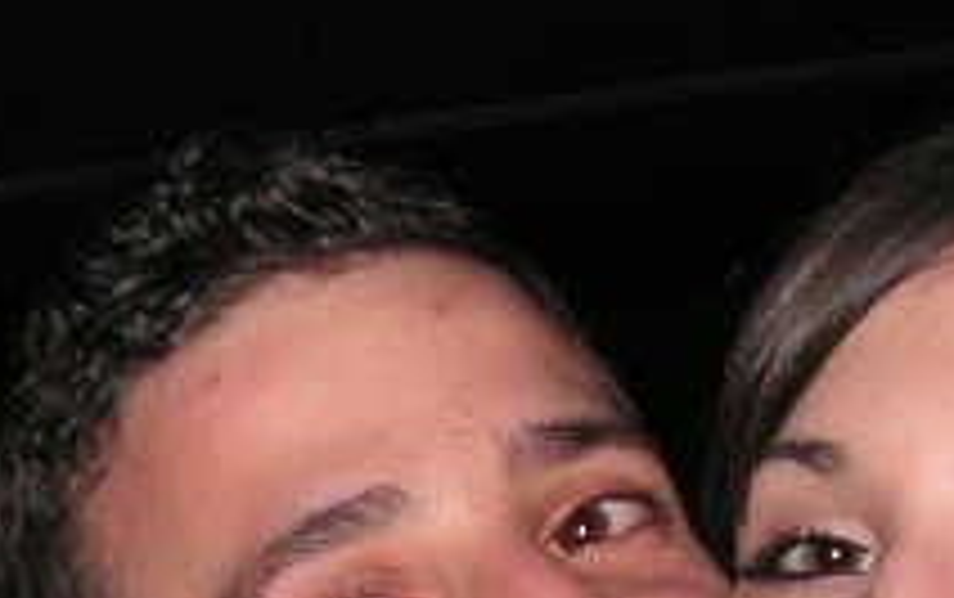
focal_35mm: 115
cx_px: 688
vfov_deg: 11.0
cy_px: 922
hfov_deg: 18.0
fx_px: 2993
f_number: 3.2
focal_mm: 6
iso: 200
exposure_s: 1/40
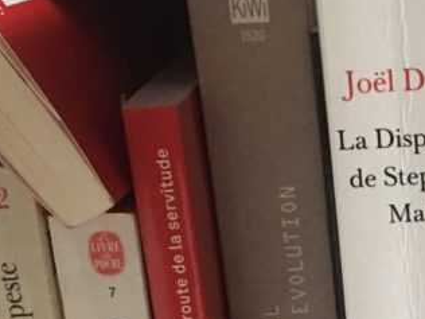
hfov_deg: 19.7
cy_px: 402
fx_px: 1154
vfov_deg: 15.1
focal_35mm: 94
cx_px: 507
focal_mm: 4.15
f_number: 2.2
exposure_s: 1/10
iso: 80
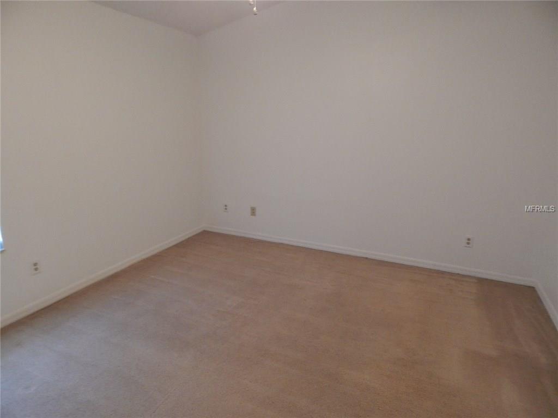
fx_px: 355
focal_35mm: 22
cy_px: 209
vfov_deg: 61.1
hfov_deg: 76.4
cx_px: 279
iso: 400
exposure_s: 1/13
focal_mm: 4
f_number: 3
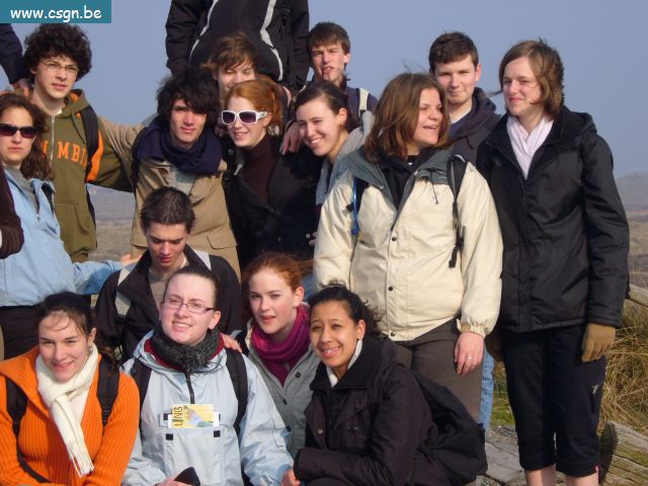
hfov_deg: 19.3
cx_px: 324
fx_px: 1909
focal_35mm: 102
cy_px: 243
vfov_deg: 14.5
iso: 80
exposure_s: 1/400
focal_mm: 16.8
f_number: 5.6
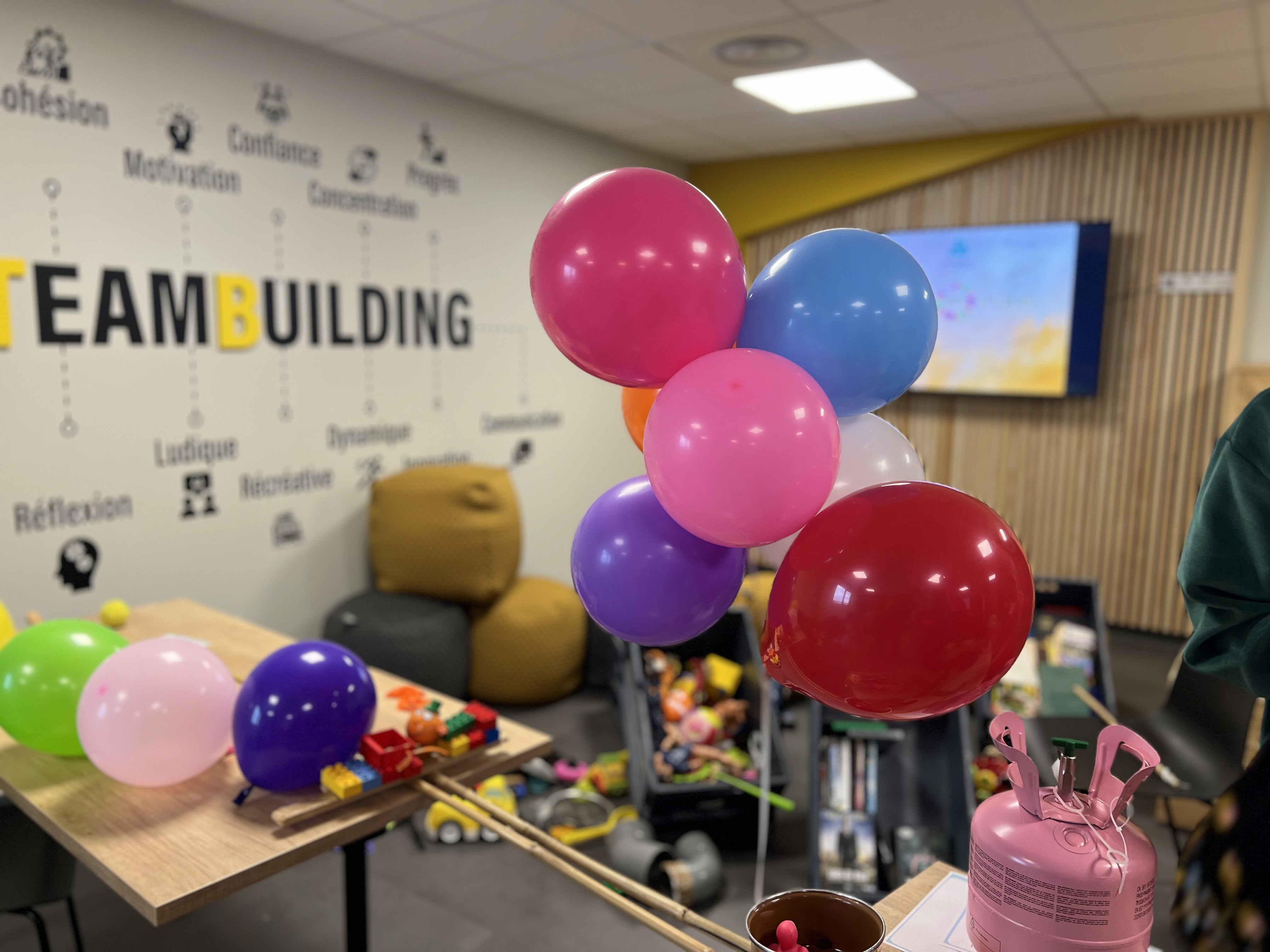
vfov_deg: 53.1
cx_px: 635
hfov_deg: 67.3
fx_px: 954
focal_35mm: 26
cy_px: 476
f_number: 1.5
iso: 80
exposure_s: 1/50
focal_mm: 5.7
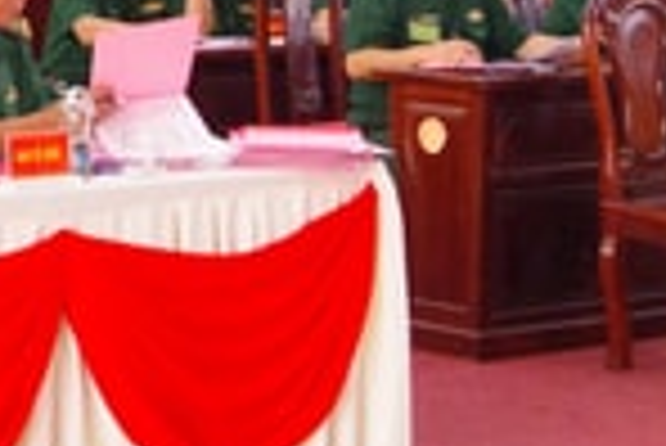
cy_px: -45
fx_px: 2426
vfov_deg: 10.4
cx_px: -346
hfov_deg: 14.5
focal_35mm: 131
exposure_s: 1/60
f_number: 8
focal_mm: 24
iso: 6400
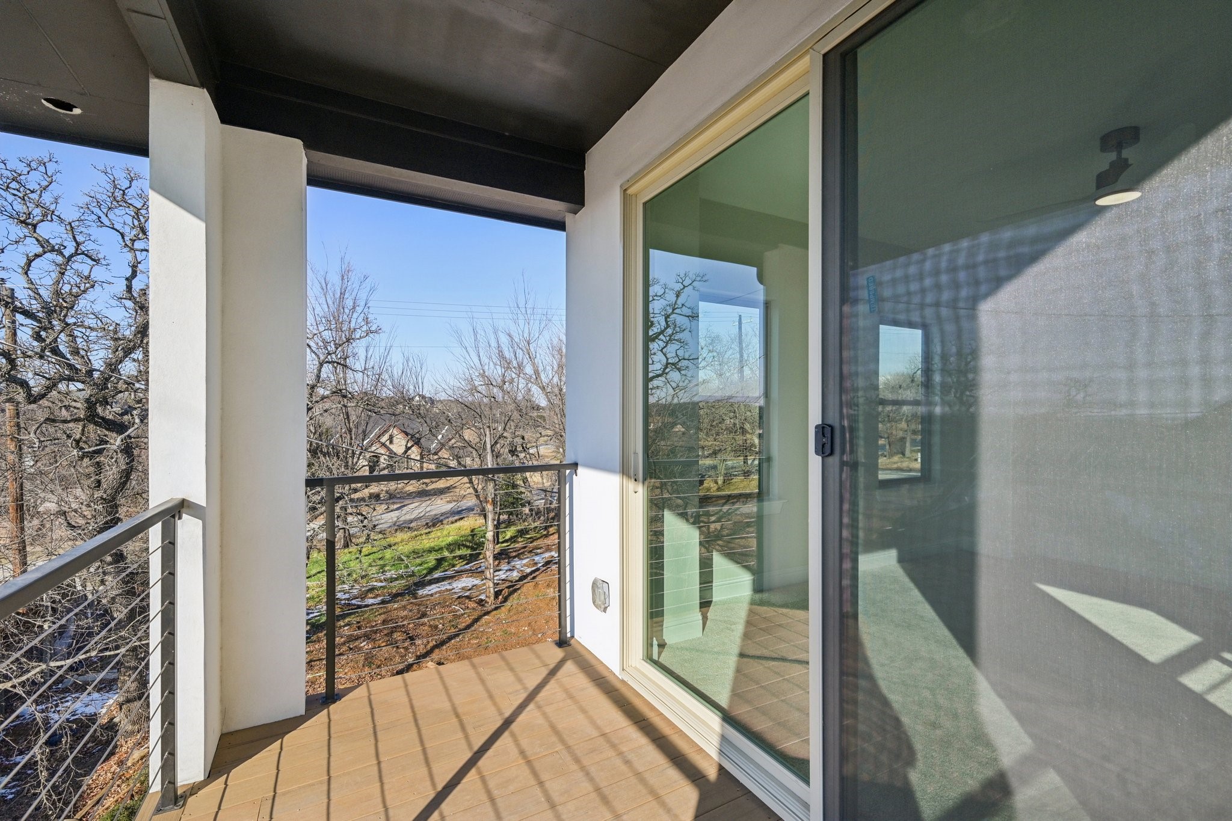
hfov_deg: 98.5
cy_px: 410
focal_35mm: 16
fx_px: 530
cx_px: 616
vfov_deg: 75.5
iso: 400
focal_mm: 15.5
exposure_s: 1/800
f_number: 8
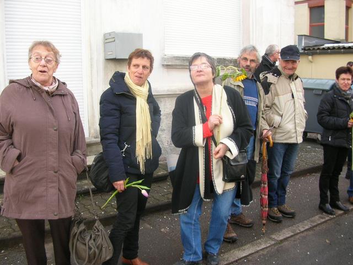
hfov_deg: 52.6
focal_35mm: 35
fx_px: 357
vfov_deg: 40.7
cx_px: 176
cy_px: 132
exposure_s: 1/132
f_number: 2.8
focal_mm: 5.8
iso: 50
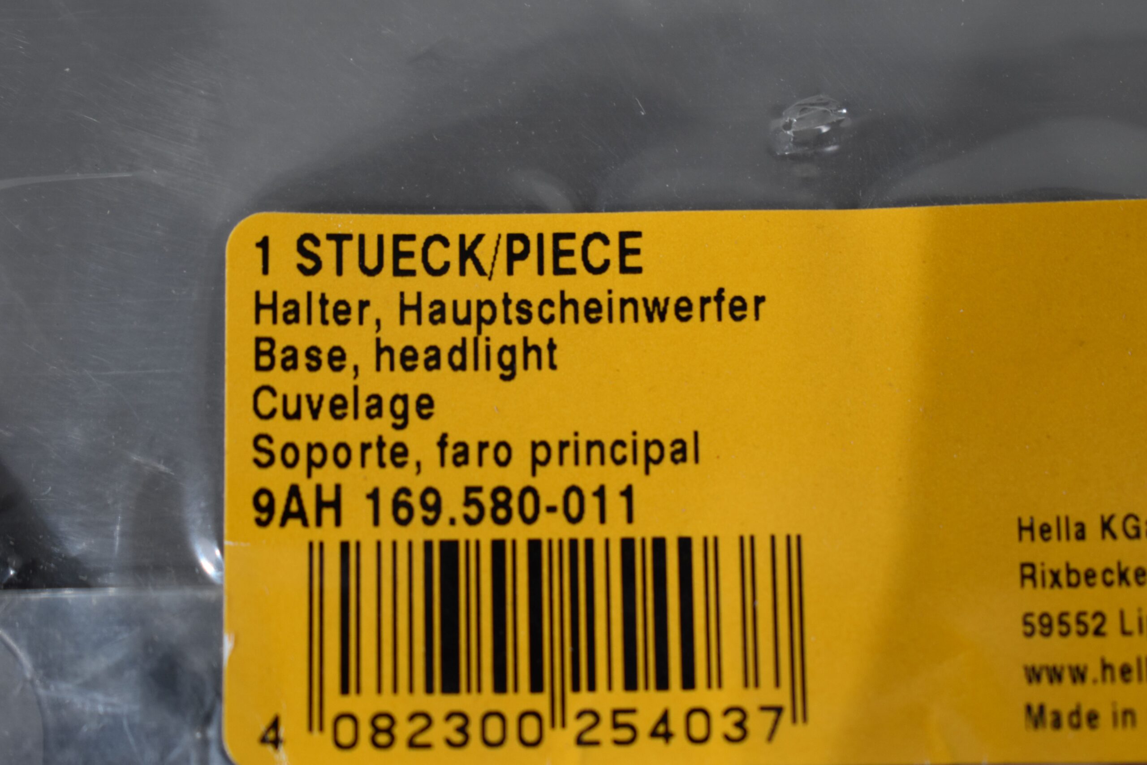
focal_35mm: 82
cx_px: 574
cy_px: 382
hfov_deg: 24.6
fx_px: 2628
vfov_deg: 16.6
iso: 400
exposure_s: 1/60
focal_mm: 55
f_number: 5.6
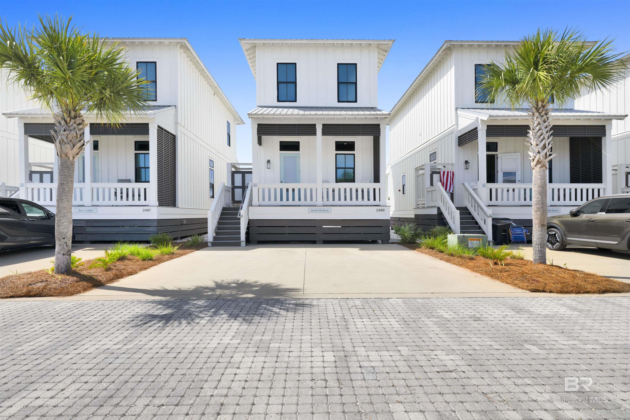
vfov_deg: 65.9
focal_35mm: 18
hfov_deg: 88.4
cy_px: 210
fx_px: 324
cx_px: 315
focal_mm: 18.5
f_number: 13
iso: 400
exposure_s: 1/500
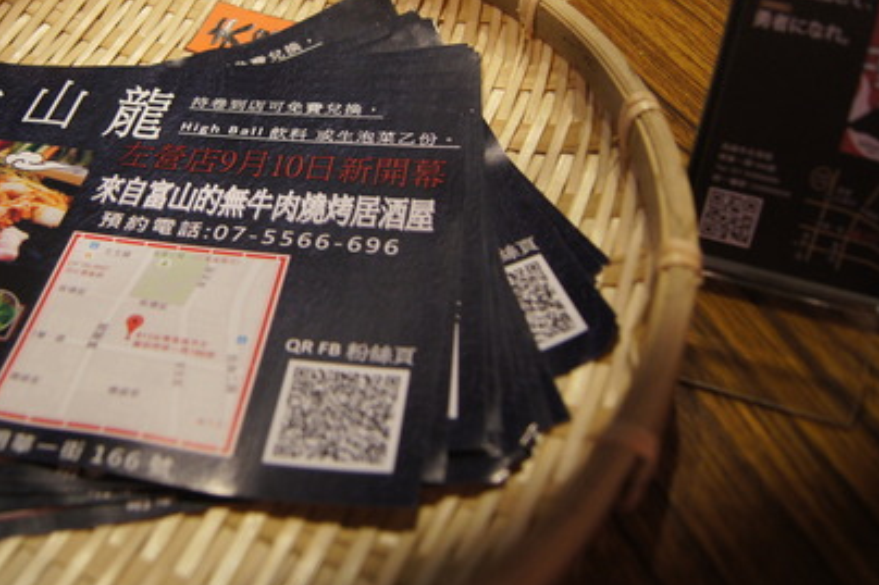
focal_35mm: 40
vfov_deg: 33.1
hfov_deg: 48.0
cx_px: 332
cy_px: 194
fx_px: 976
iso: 500
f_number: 3.5
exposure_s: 1/30
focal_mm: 18
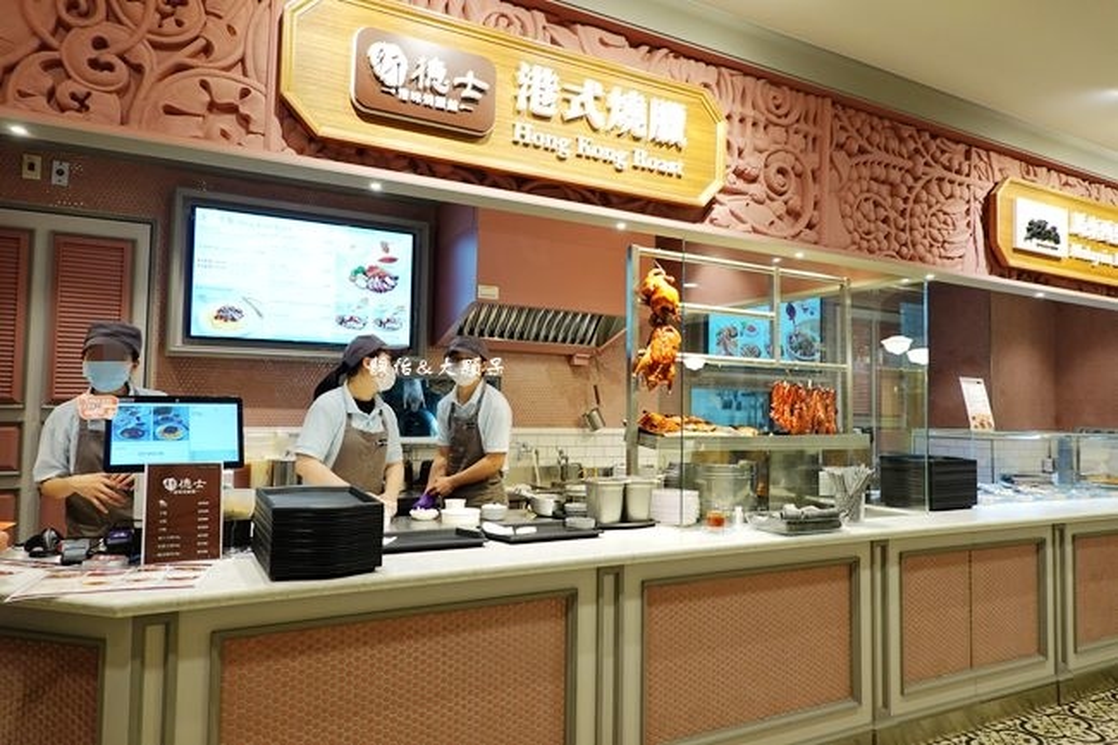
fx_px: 745
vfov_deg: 53.1
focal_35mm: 24
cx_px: 559
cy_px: 372
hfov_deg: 73.8
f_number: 2.8
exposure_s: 1/30
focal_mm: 9
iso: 250
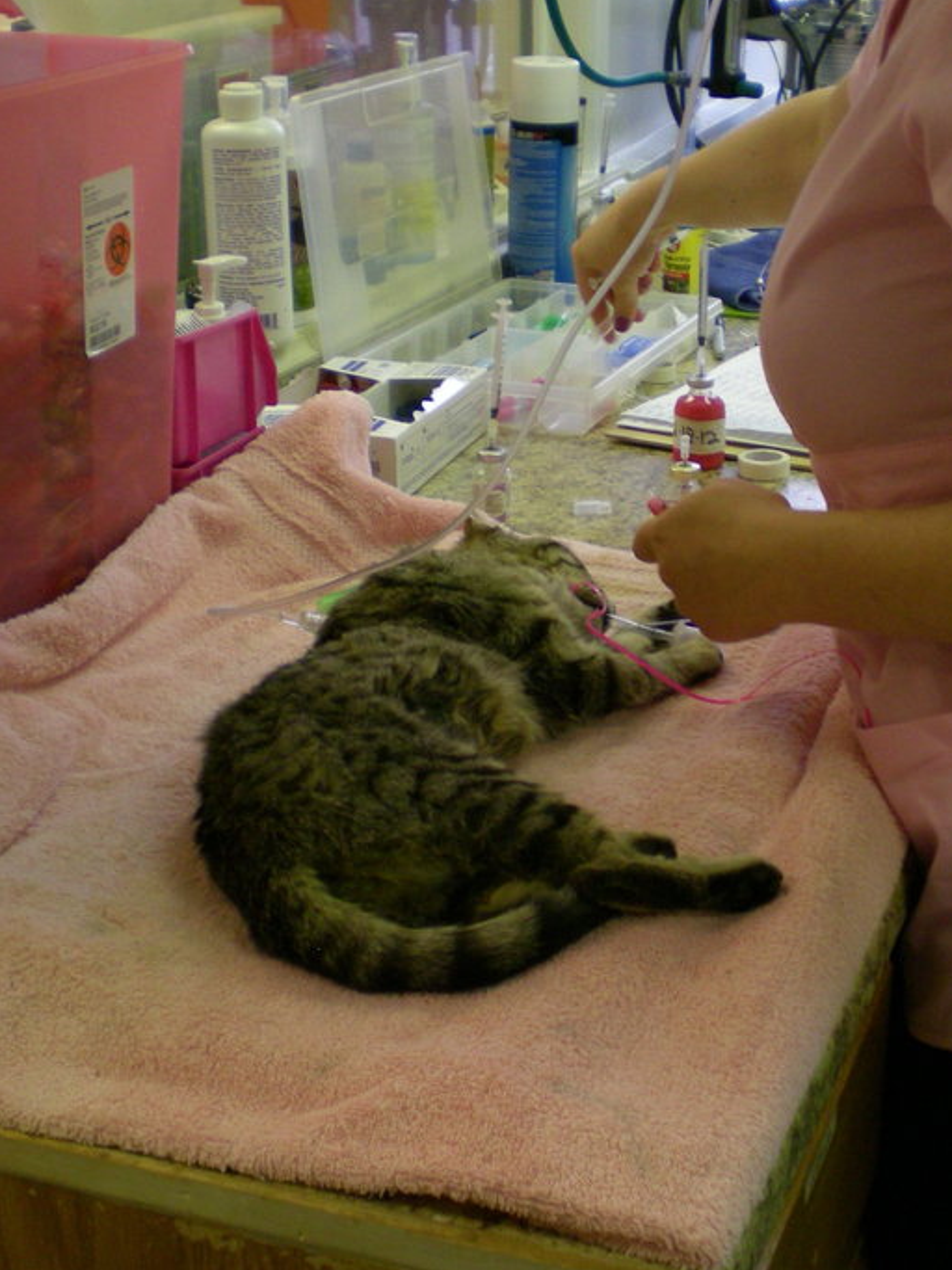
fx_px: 2091
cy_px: 589
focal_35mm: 57
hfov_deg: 25.4
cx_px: 681
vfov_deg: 33.8
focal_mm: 6.3
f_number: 3.1
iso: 183
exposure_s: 1/63.2
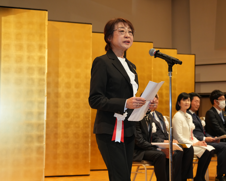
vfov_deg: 19.4
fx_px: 528
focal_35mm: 79
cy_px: 90
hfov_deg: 24.1
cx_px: 133
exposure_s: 1/200
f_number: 5.6
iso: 2500
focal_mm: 70
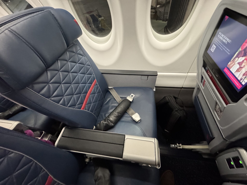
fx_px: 100
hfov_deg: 102.1
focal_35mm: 14
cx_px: 124
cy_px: 92
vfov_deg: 85.7
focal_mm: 2.22
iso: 1250
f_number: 2.2
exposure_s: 1/59
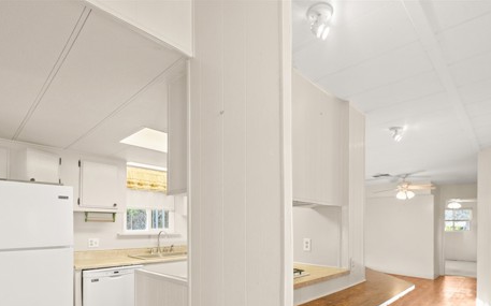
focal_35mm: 20
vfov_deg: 56.7
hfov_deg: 84.9
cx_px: 268
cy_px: 228
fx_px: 267
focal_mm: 14
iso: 1000
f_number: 8
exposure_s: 1/25
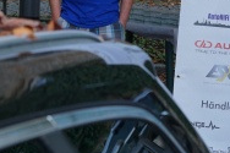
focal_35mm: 200
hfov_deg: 10.3
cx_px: 70
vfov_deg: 6.8
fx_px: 1277
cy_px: 19
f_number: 5
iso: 320
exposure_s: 1/160
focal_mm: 50
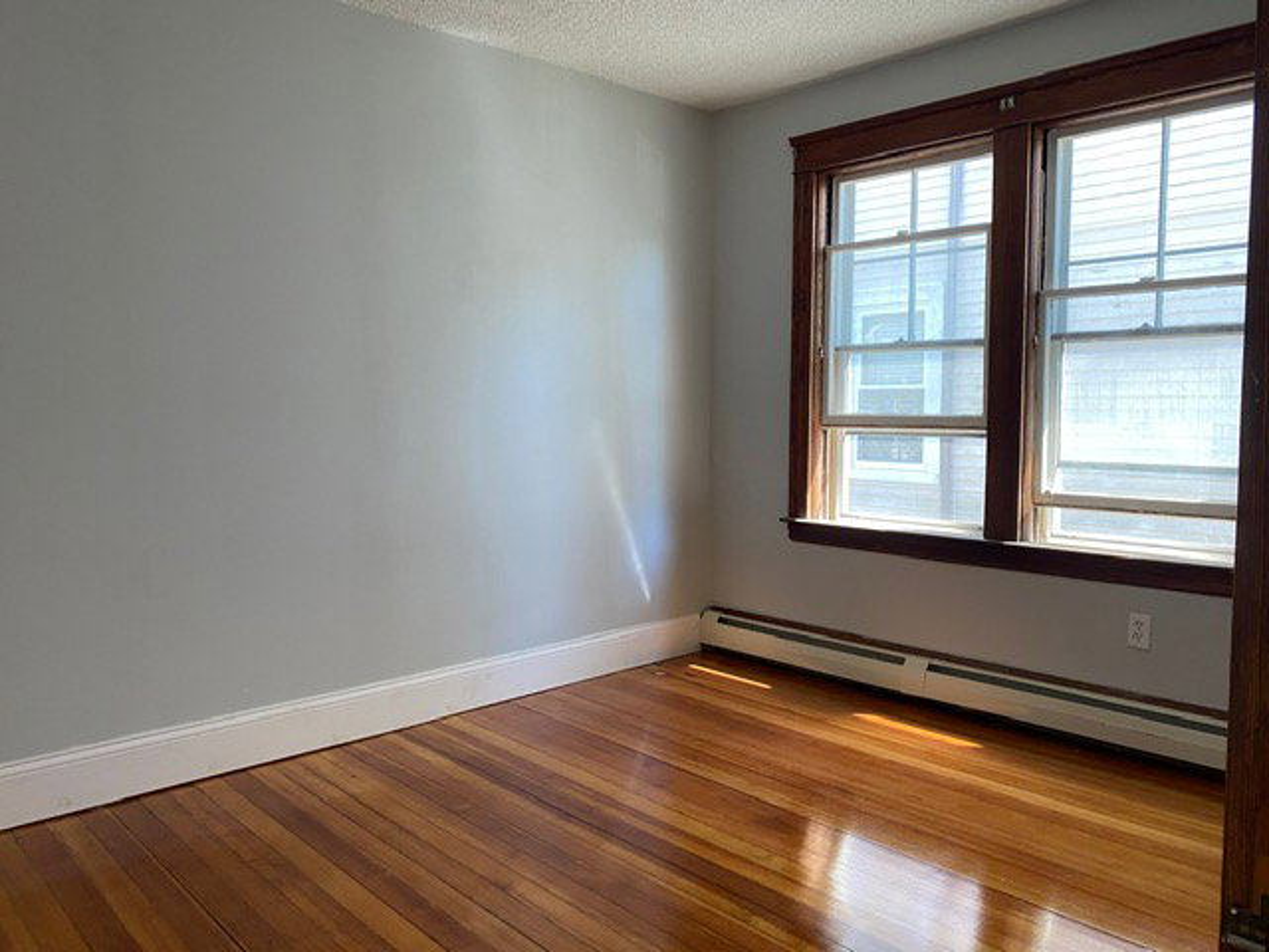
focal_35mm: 26
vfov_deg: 53.1
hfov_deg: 67.3
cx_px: 634
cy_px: 476
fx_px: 953
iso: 80
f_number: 1.8
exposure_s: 1/60
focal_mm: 4.25
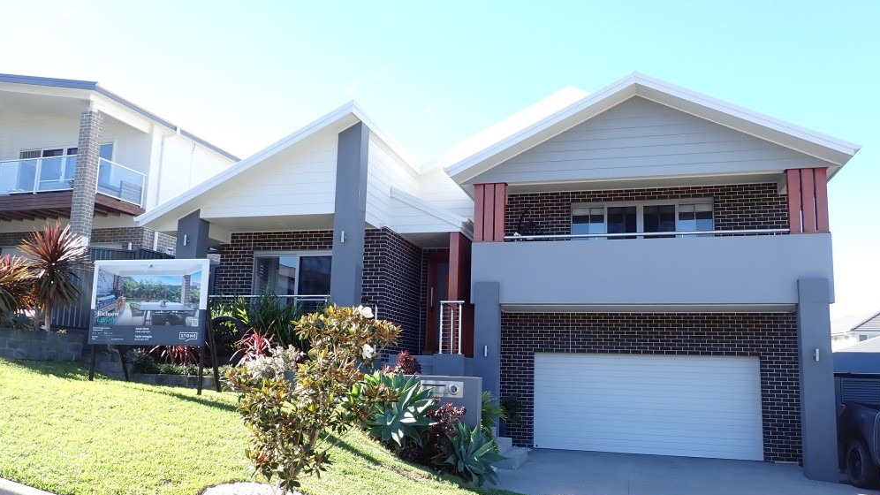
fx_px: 653
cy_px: 282
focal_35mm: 28
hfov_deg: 67.9
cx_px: 451
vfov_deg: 41.4
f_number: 2.8
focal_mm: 4.5
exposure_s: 1/320
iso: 100
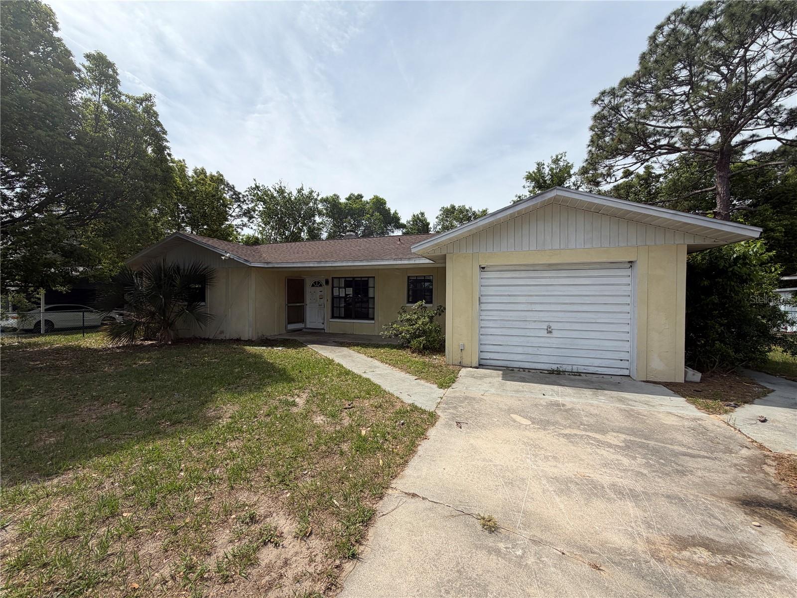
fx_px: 322
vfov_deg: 85.7
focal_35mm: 14
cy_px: 299
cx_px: 398
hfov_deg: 102.1
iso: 20
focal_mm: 2.22
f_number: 2.2
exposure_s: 1/1050
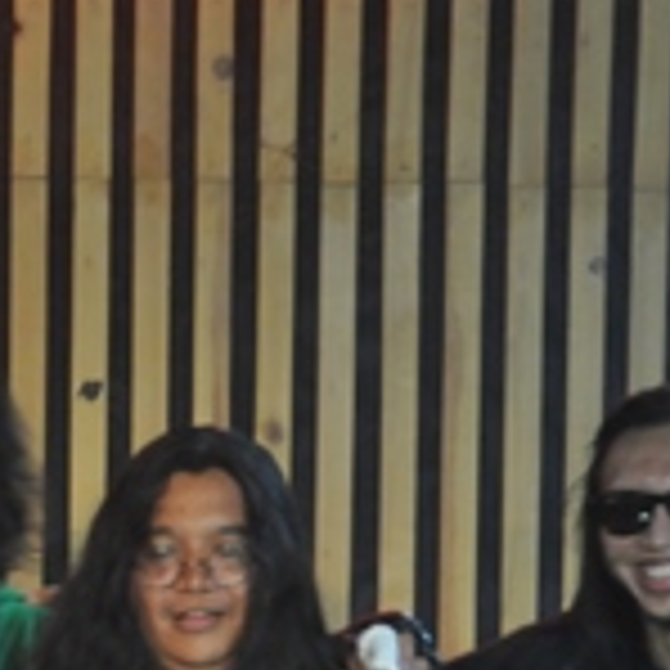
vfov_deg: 3.4
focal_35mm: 518
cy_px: 708
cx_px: -121
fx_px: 11339
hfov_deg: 3.4
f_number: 5.3
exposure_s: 1/30
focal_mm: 95
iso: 1250
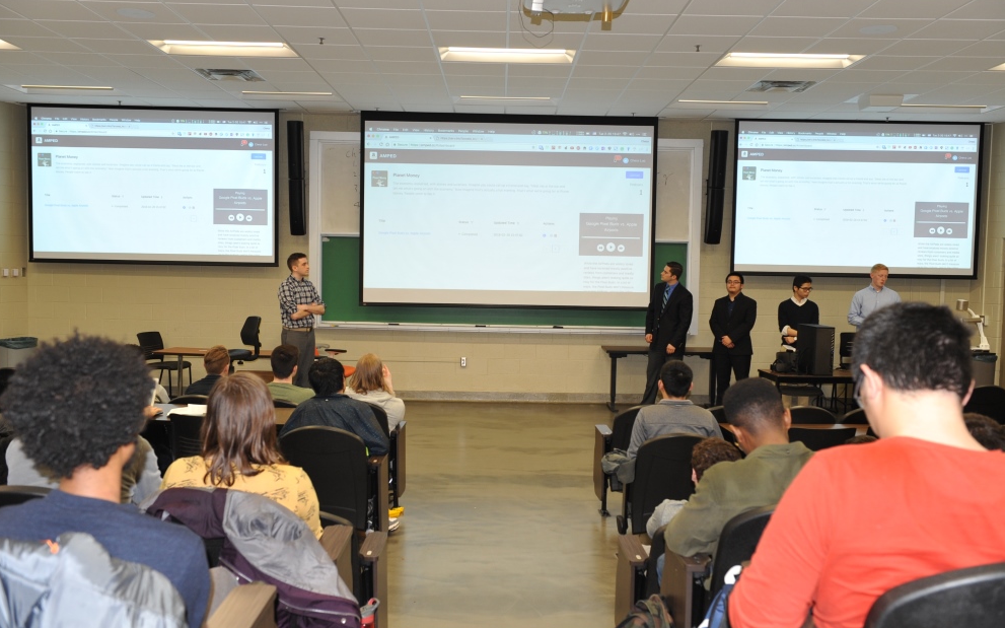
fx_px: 986
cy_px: 309
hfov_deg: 54.0
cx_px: 502
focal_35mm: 36
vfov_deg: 35.3
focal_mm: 35
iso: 1000
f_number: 5
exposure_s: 1/60
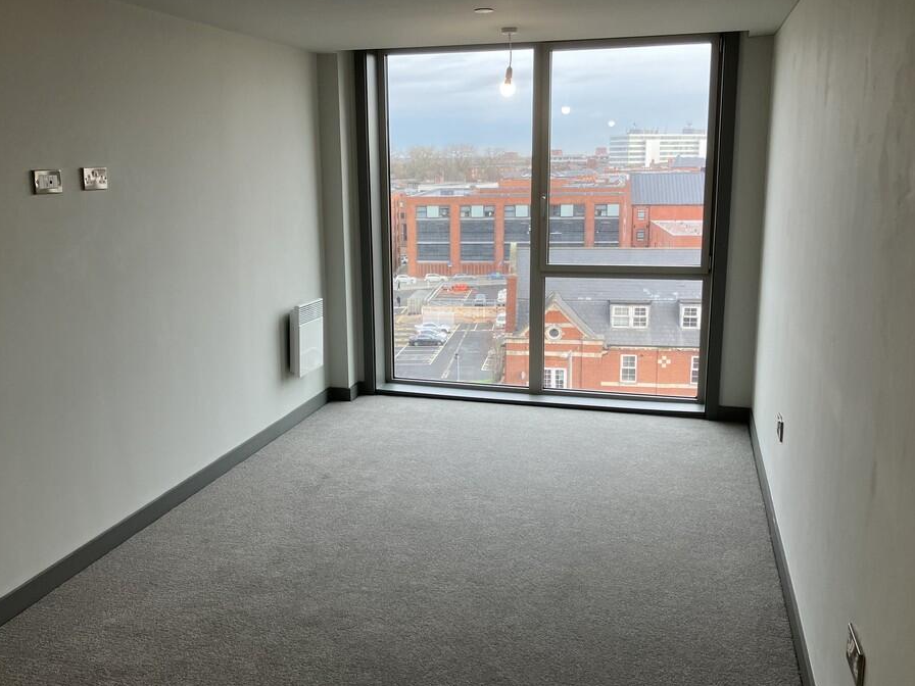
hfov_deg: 56.7
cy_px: 331
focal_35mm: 32
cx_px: 415
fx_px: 846
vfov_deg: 44.2
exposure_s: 1/121
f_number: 1.8
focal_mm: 3.99
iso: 50
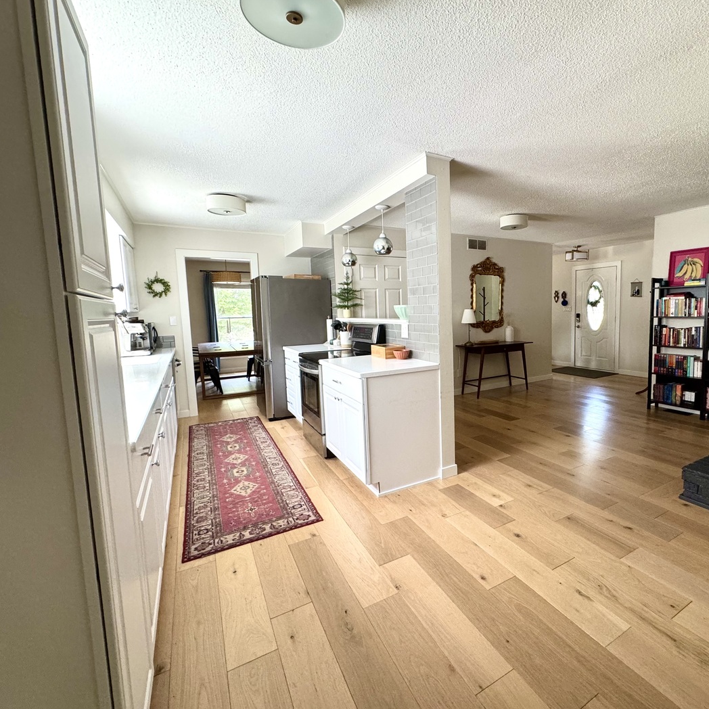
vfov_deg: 84.0
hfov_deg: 82.5
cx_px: 438
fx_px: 394
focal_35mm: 17
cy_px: 348
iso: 250
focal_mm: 2.22
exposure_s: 1/99
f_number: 2.2
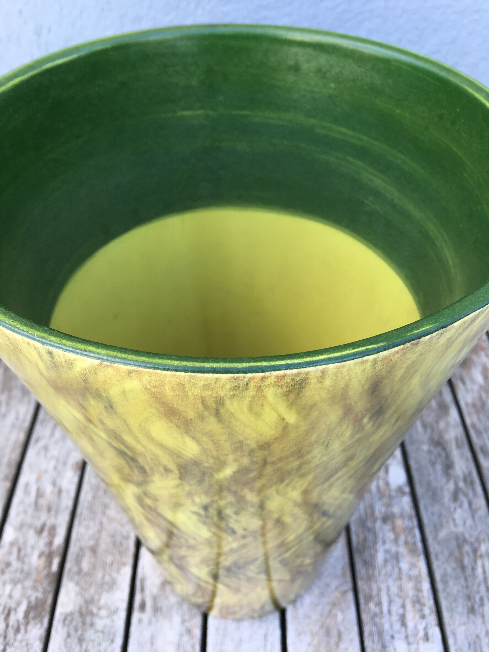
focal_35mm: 29
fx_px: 546
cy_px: 326
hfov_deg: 48.2
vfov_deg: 61.7
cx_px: 244
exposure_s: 1/50
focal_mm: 4.15
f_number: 2.2
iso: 25
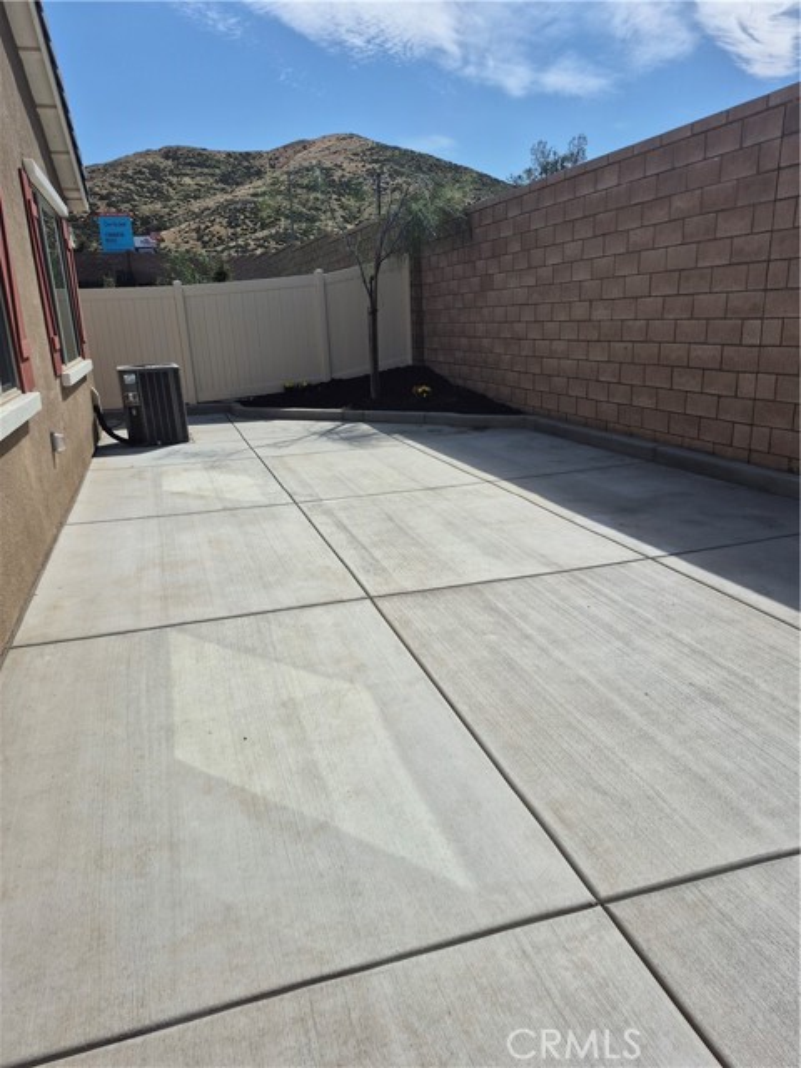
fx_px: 710
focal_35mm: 23
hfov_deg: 58.9
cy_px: 534
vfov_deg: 73.9
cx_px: 400
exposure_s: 1/3376
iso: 25
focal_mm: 5.4
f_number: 1.8
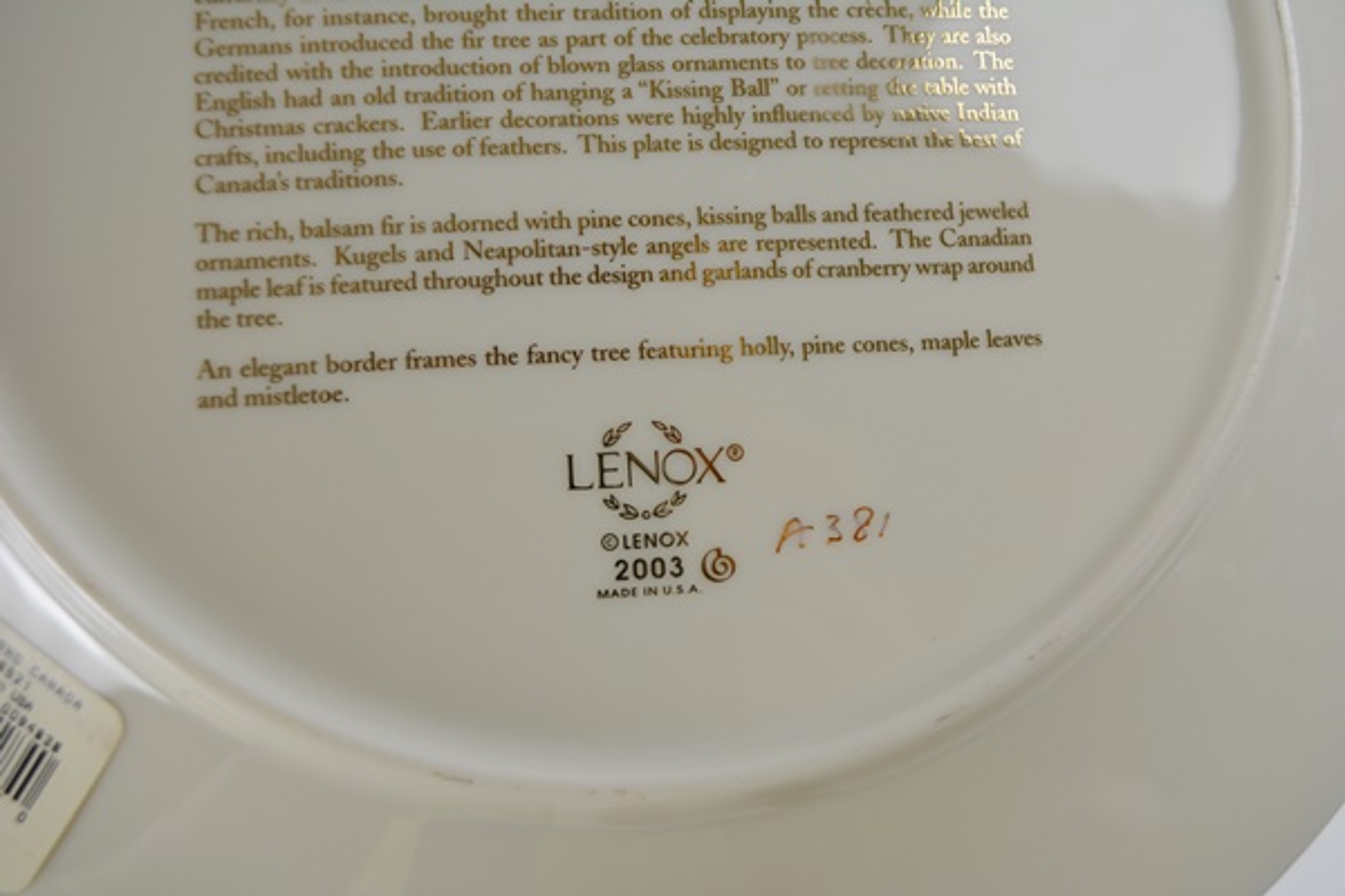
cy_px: 448
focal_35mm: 36
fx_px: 1345
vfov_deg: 36.9
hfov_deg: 53.1
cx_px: 672
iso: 250
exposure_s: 1/125
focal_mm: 24
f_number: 5.6
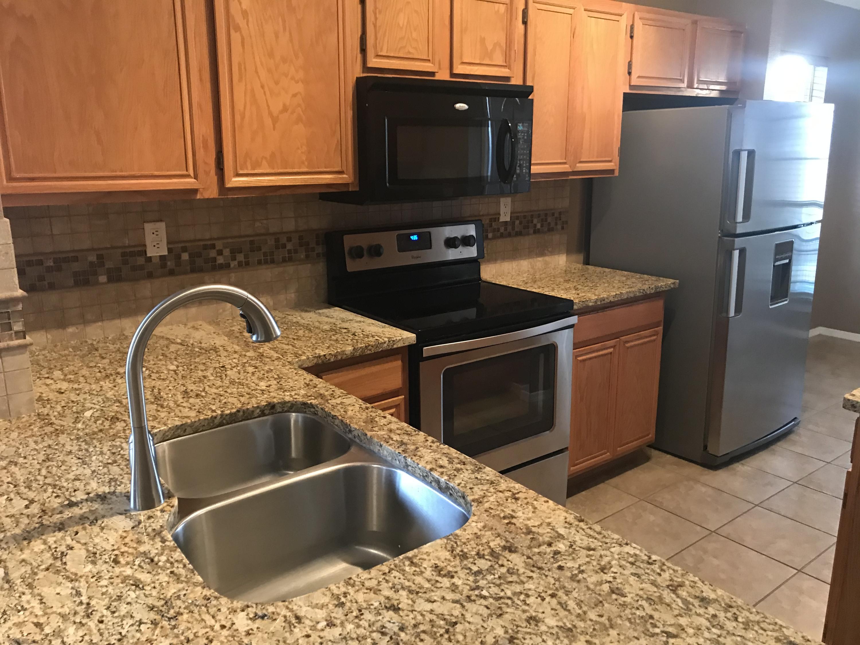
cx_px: 430
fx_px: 696
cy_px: 322
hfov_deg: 63.4
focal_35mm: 28
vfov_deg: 49.7
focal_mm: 3.99
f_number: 1.8
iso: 100
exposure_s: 1/13
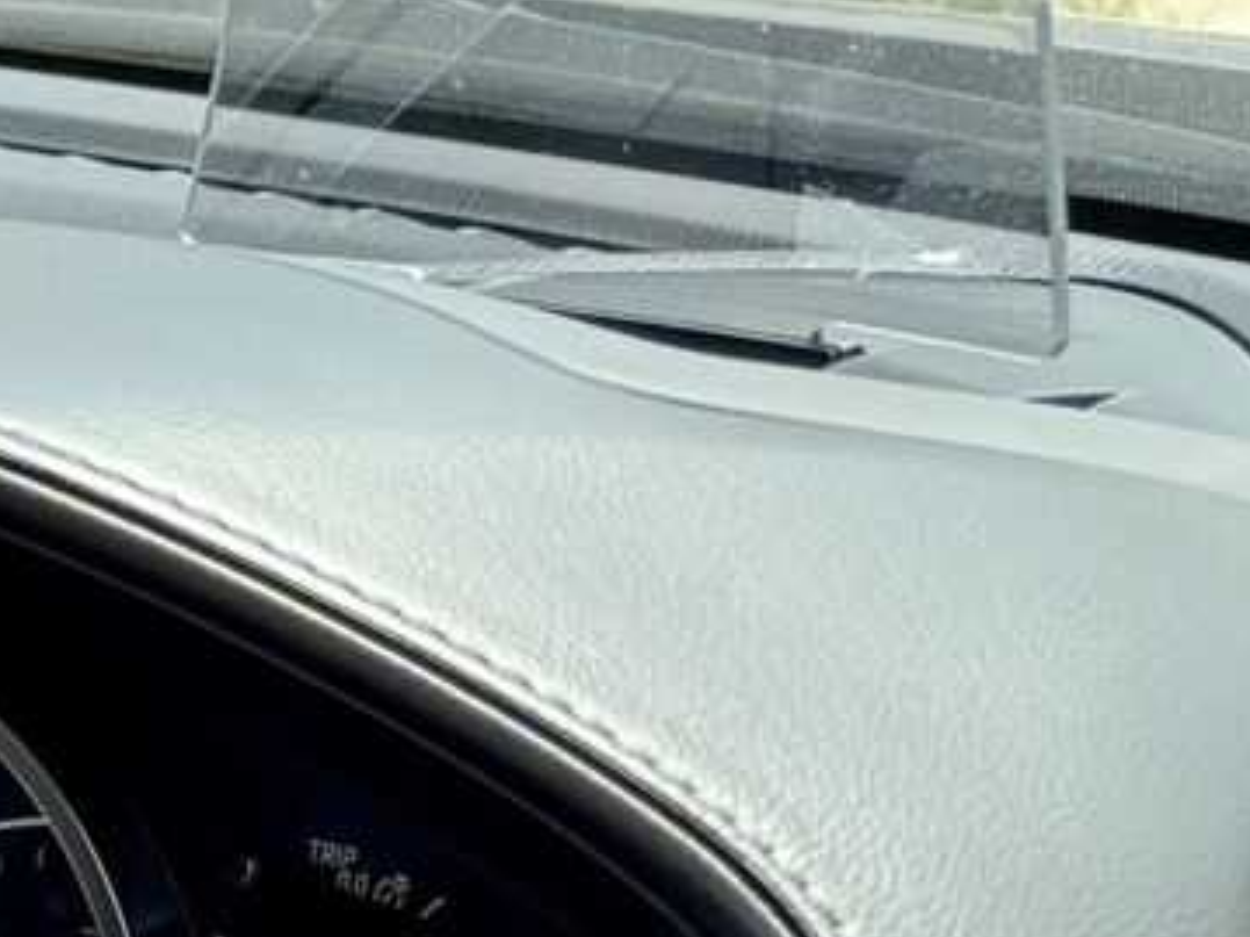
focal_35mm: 171
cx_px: -2803
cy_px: 2163
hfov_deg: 8.9
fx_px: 6173
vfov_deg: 8.1
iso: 80
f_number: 1.78
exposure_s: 1/876
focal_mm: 6.76
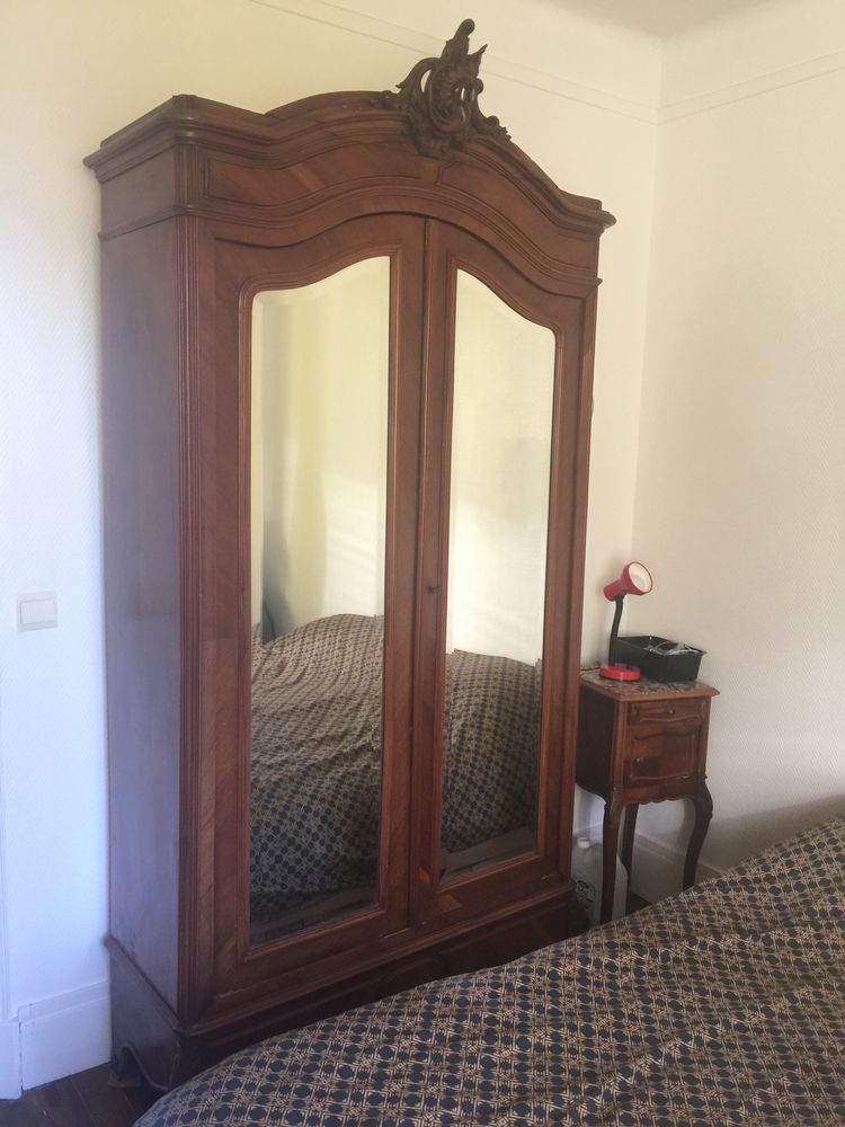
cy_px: 564
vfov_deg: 61.7
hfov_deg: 48.2
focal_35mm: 29
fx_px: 944
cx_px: 422
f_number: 2.2
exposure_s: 1/33
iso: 64
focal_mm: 4.15
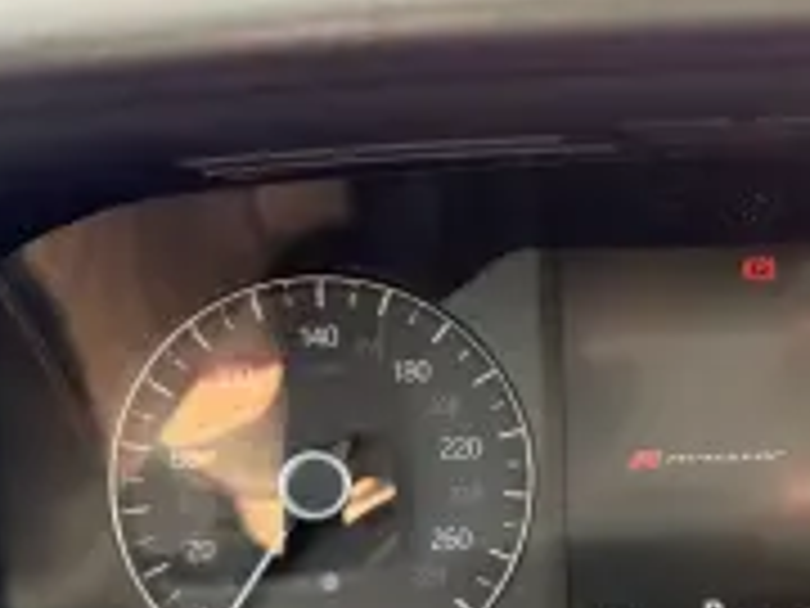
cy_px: 365
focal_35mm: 48
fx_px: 1123
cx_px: 684
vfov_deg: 30.2
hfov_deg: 37.7
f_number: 1.78
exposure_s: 1/243
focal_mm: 6.76
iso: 160
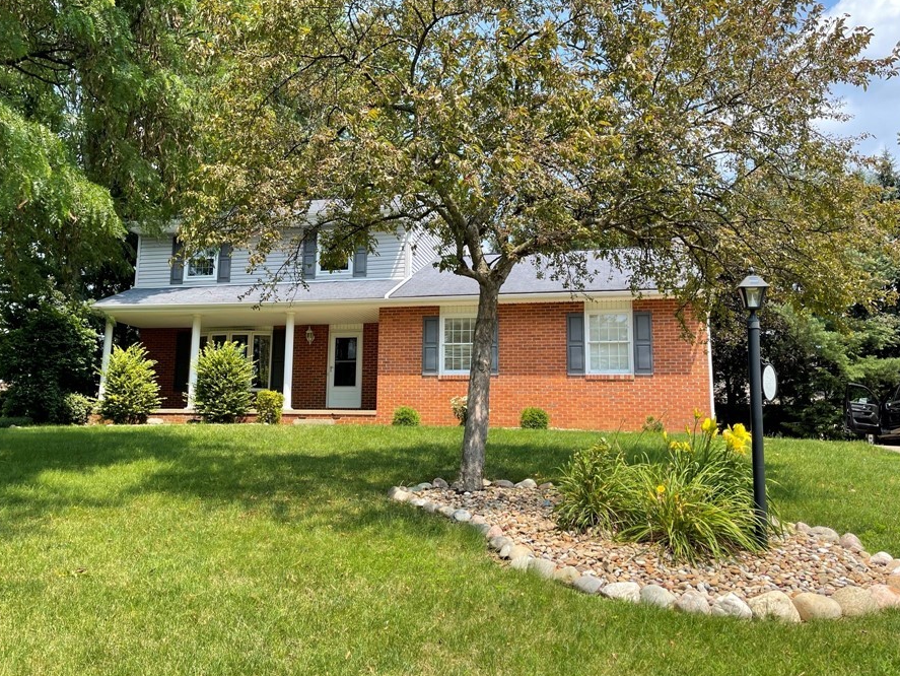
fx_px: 780
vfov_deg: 46.8
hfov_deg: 59.7
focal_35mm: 30
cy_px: 313
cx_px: 391
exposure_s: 1/1513
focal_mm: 5.1
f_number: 1.6
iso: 32
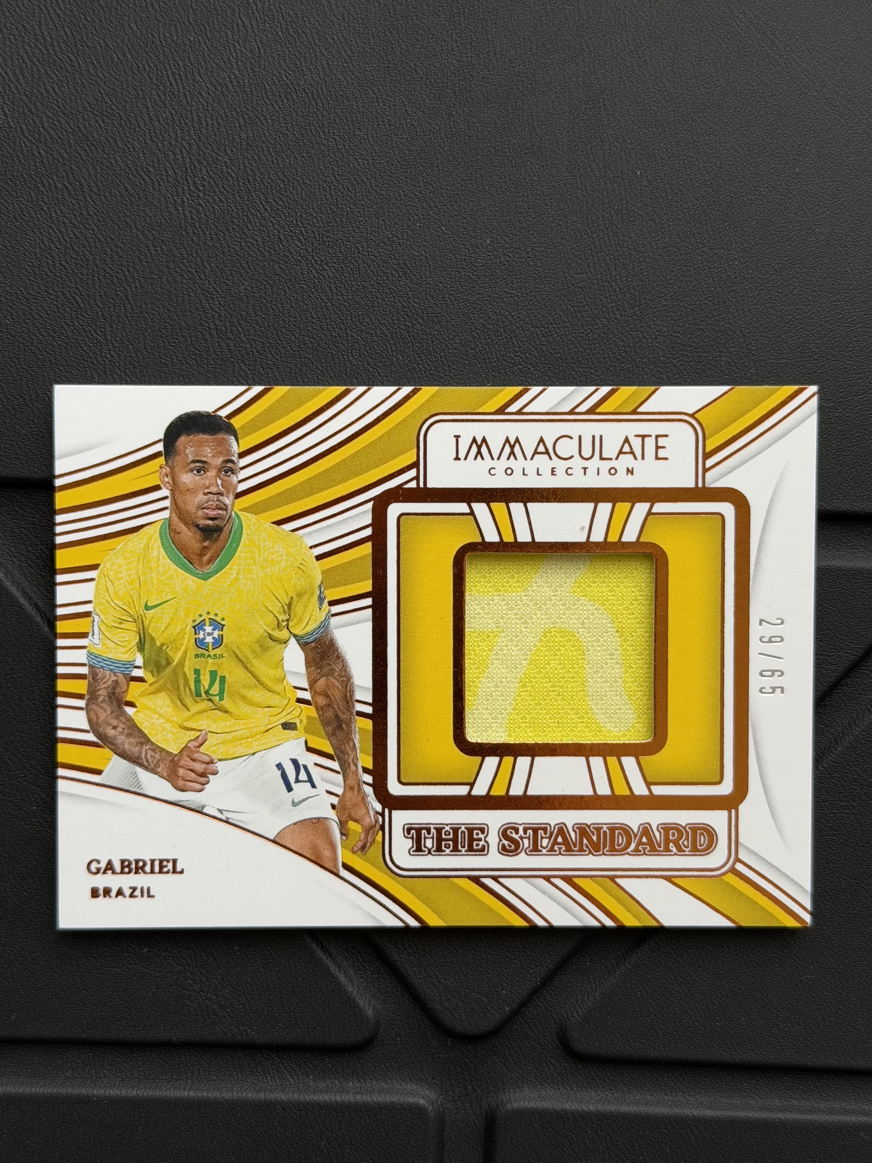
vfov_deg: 38.2
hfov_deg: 29.1
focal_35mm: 50
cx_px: 443
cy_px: 602
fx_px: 1679
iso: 100
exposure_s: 1/60
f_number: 1.78
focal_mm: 6.76
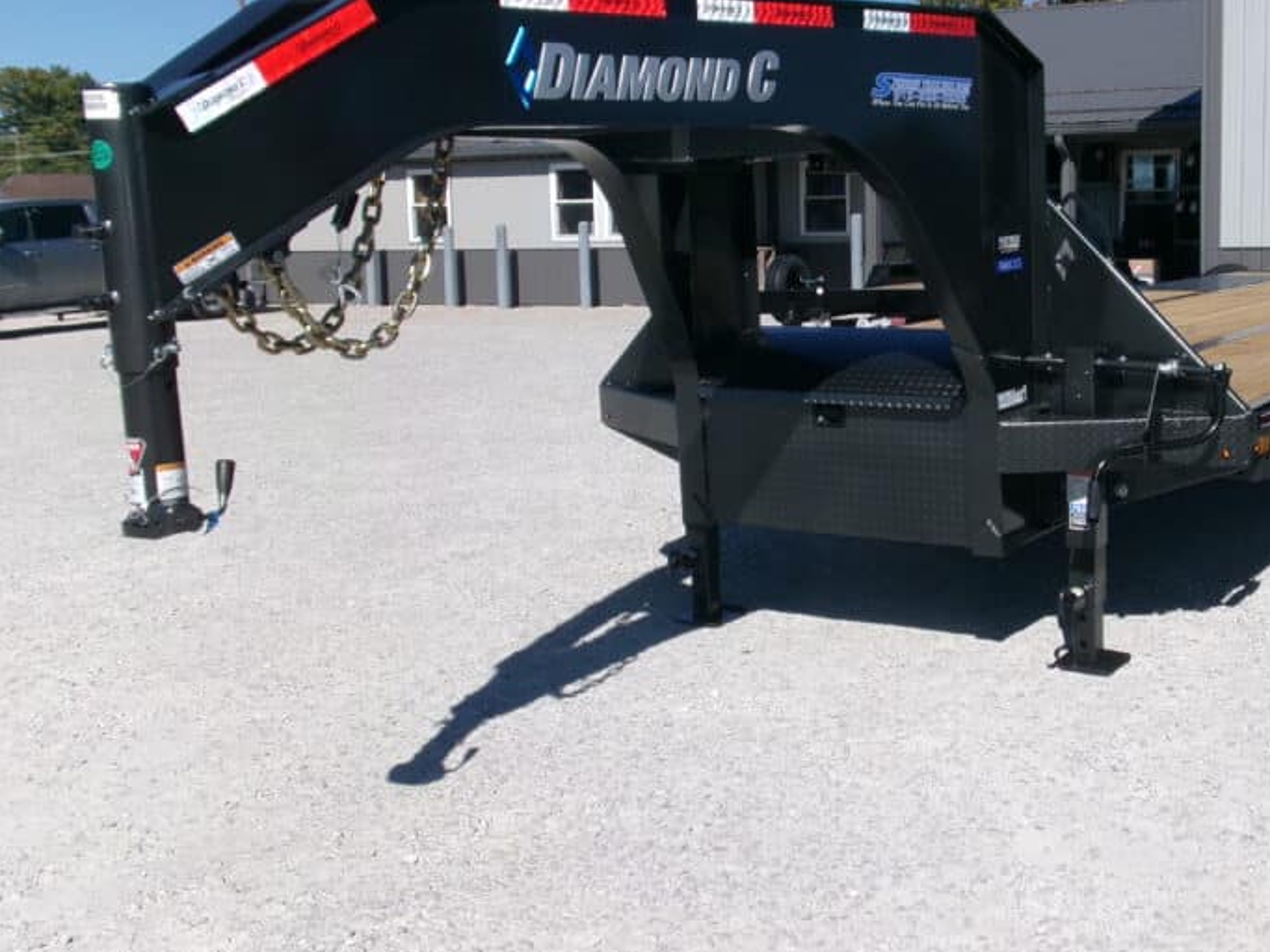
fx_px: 1541
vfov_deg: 34.3
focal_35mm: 42
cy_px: 415
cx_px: 861
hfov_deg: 44.1
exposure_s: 1/220
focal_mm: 5.1
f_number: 10.8
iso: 100
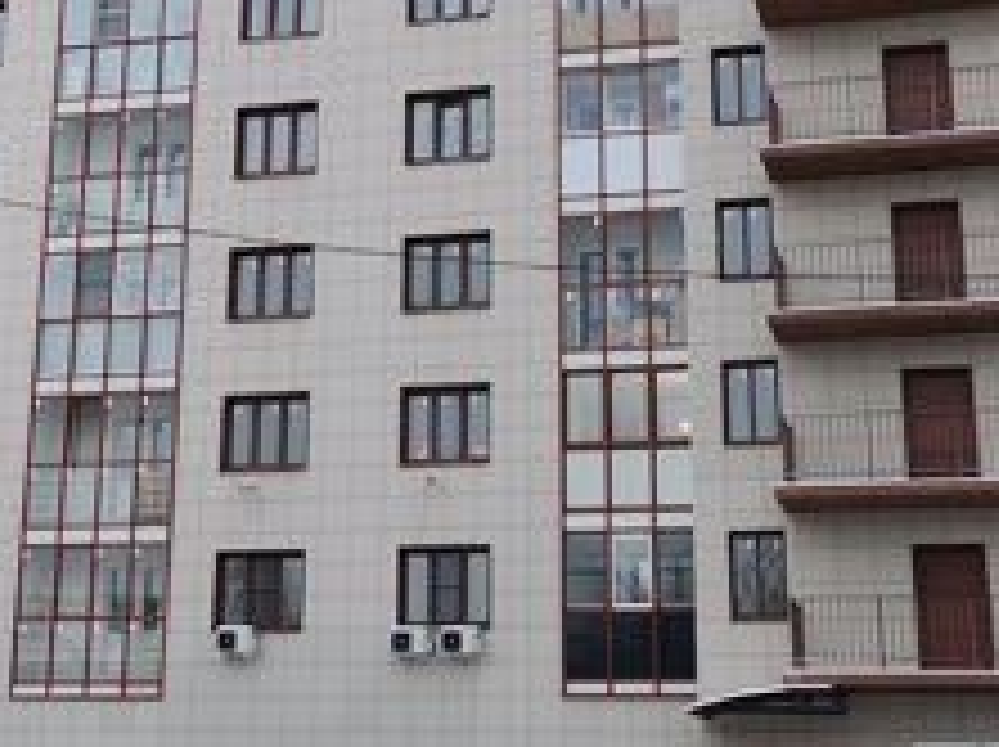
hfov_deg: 25.8
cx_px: 315
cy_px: 140
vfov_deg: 19.4
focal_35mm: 75
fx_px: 2162
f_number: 1.8
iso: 50
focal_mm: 4.75
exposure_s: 1/197
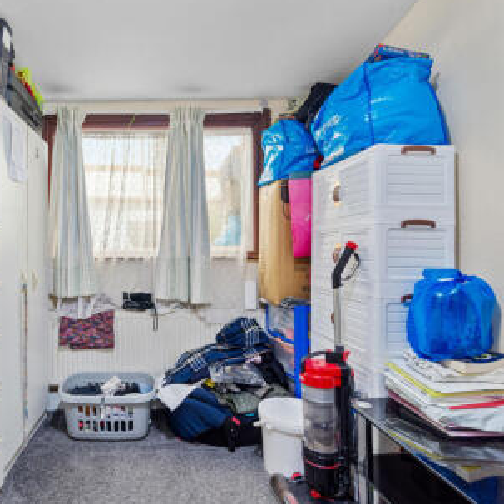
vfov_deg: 74.8
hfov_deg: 71.2
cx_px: 145
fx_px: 329
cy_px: 254
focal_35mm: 20
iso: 100
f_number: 4
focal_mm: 10
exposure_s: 1/1.25
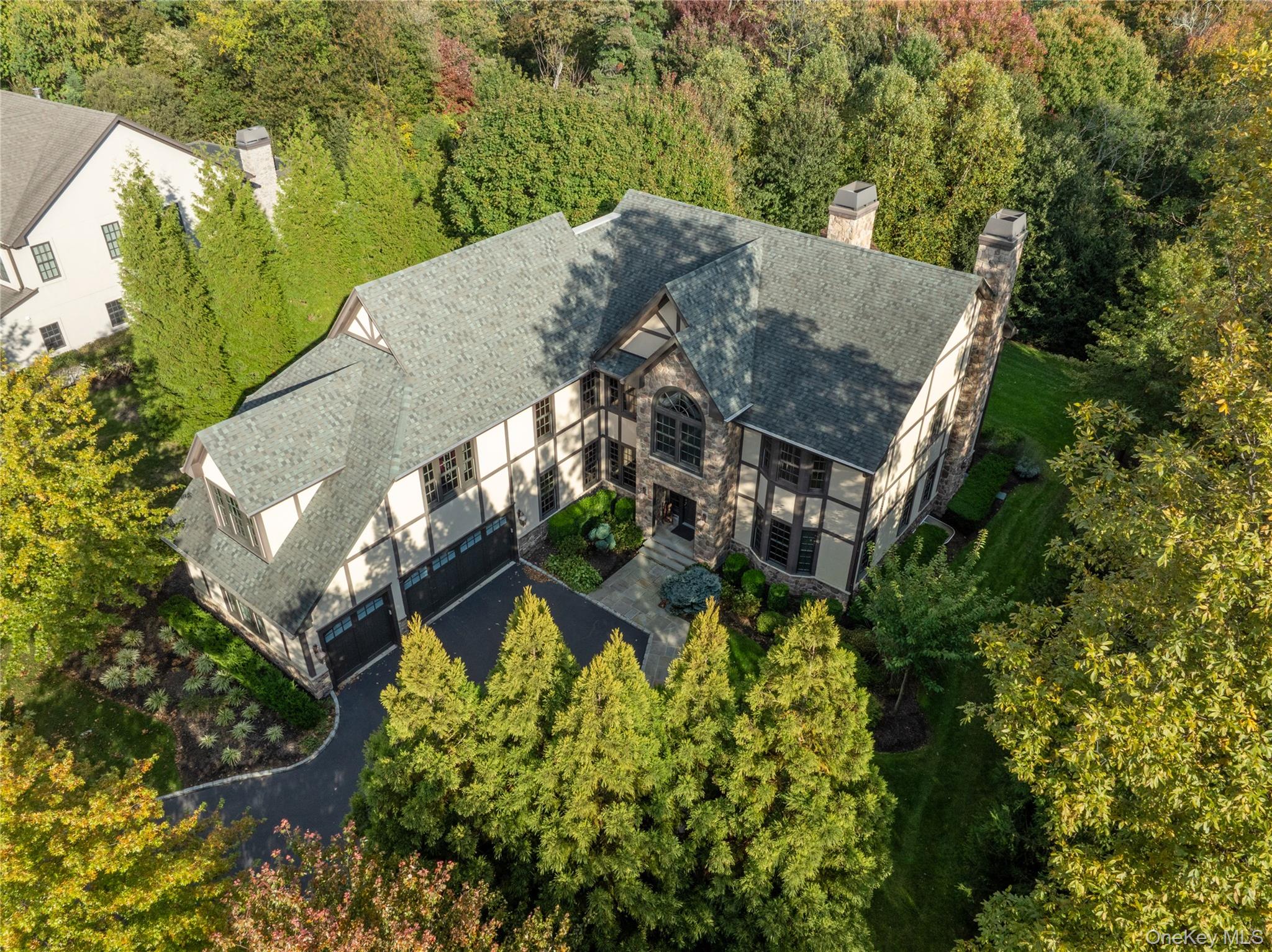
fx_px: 881
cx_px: 636
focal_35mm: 24
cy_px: 476
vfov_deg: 56.8
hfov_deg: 71.6
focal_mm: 12.29
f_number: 9
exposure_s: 1/240
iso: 200
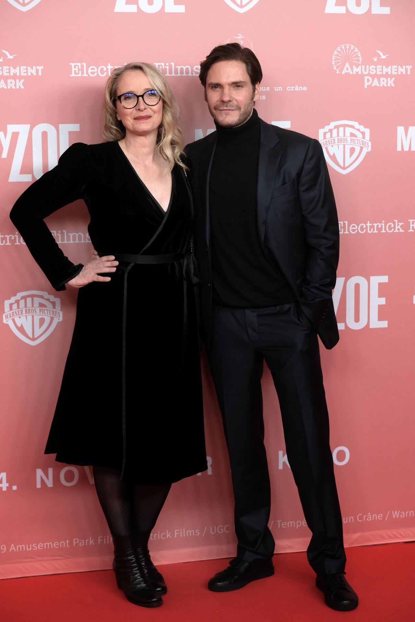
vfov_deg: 27.0
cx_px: 208
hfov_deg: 18.2
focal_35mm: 75
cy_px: 311
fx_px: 1297
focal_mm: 50
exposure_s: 1/125
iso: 320
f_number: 4.5
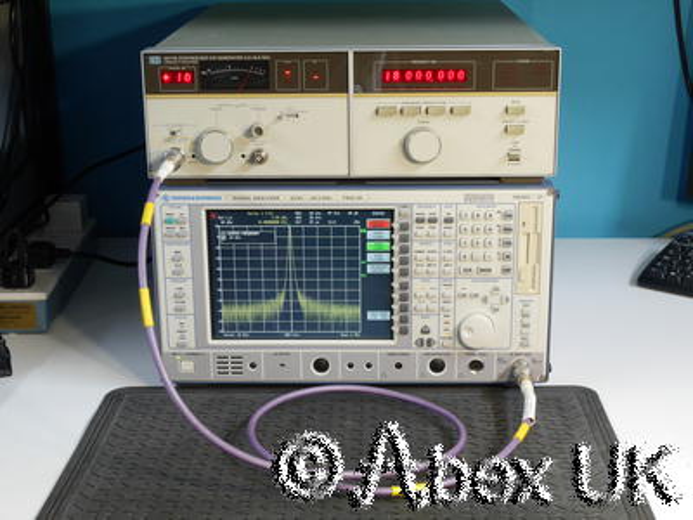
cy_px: 260
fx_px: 1201
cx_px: 346
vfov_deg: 24.4
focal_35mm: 60
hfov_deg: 32.2
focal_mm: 30
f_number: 14
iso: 400
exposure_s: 1/1.3
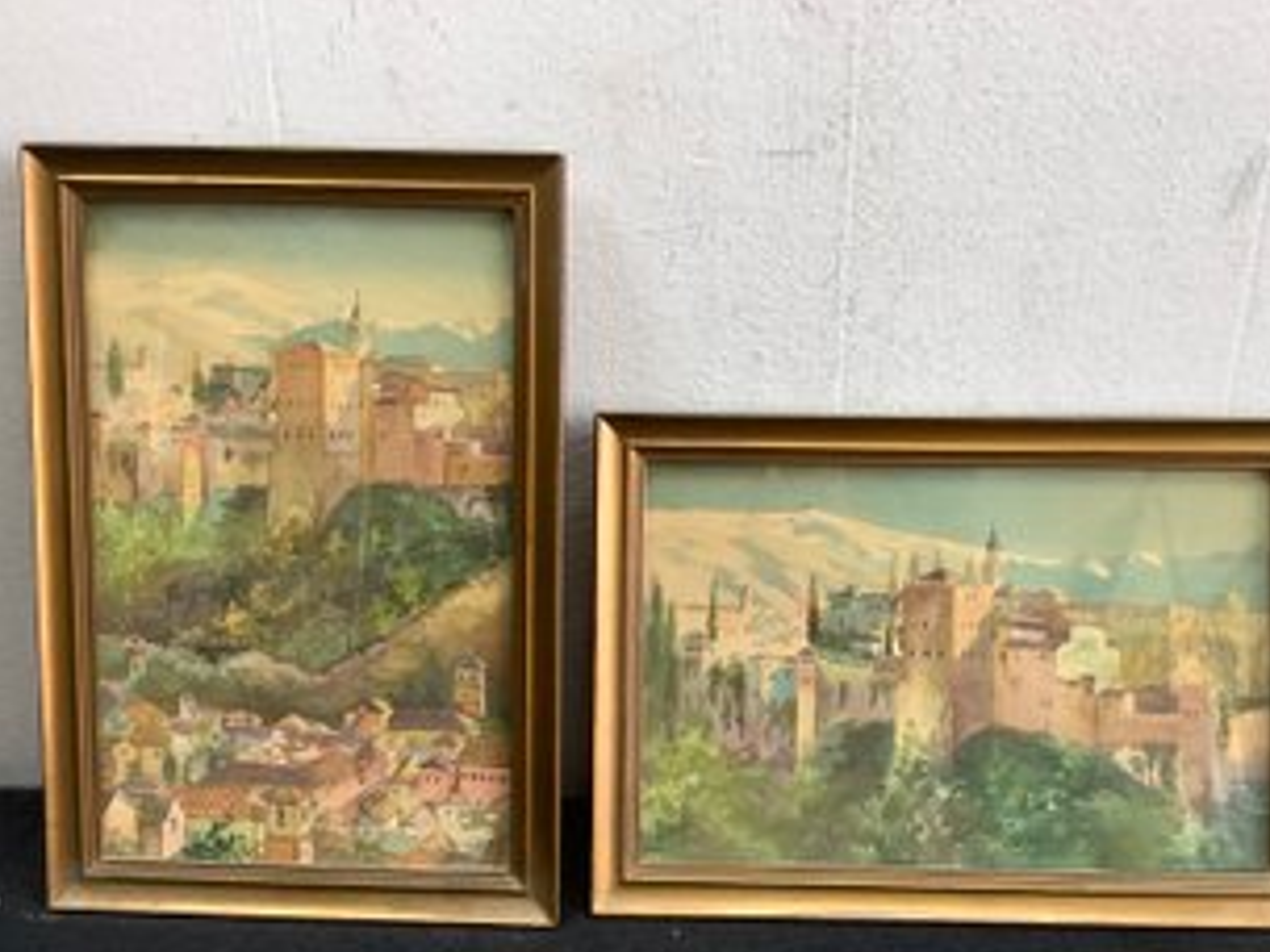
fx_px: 1284
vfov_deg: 40.7
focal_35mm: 35
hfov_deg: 52.6
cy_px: 520
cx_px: 675
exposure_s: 1/50
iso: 80
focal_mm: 3.3
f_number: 2.4
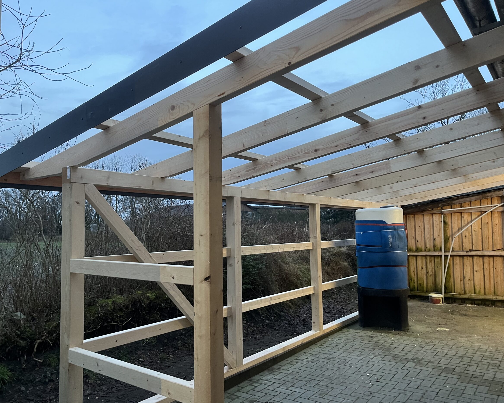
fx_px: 418
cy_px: 207
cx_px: 232
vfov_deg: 51.5
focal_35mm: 28
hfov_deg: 62.1
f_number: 1.6
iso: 250
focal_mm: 5.1
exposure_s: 1/60
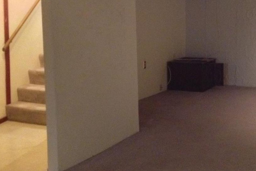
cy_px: 67
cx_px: 201
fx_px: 505
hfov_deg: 27.9
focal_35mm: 71
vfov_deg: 19.2
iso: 800
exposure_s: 1/15
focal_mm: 4.28
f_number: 2.4
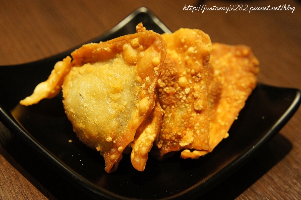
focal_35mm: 57
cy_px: 100
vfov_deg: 23.8
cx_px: 150
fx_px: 476
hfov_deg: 35.1
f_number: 5.6
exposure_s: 1/40
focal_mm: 38
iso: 1600
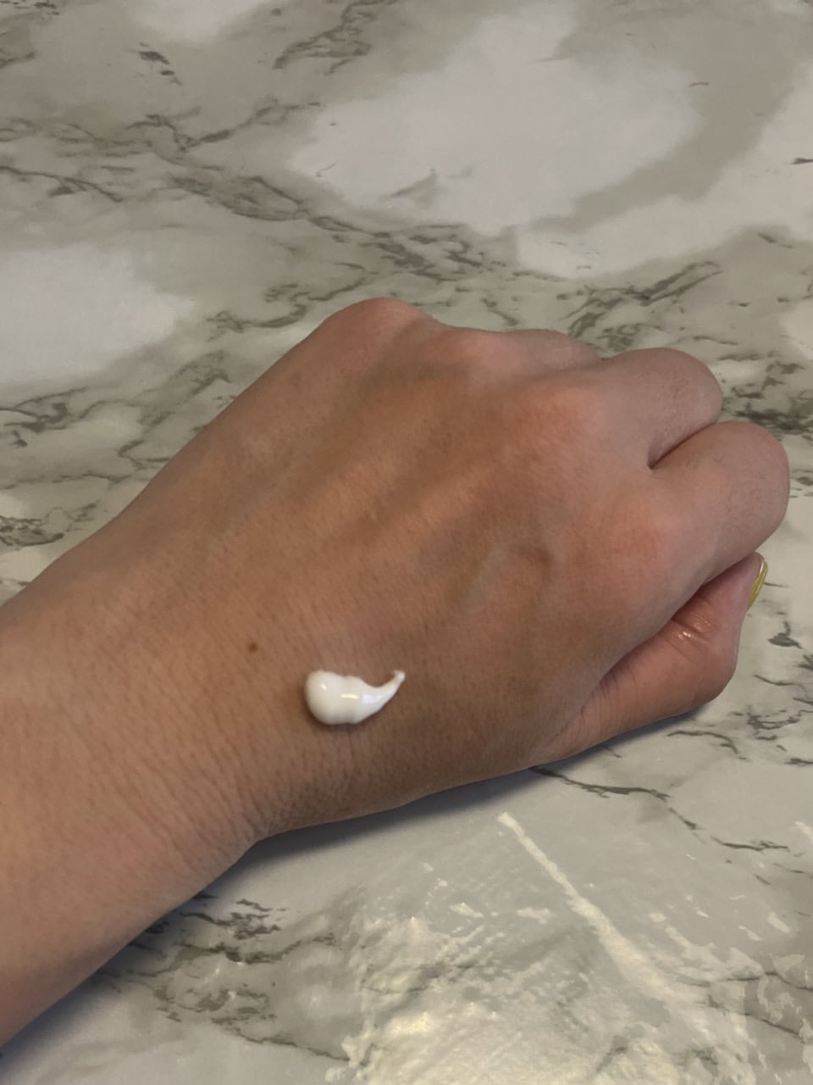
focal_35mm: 26
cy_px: 542
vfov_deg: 67.3
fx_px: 814
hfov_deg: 53.1
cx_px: 406
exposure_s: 1/50
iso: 200
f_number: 1.6
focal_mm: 5.1
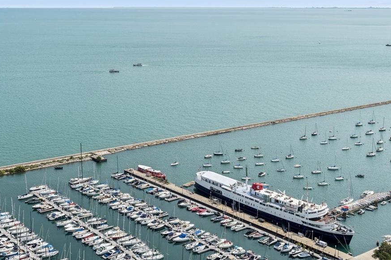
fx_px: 543
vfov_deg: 26.8
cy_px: 81
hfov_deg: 38.4
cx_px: 91
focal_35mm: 50
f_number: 7.1
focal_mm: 27
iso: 320
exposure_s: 1/1600
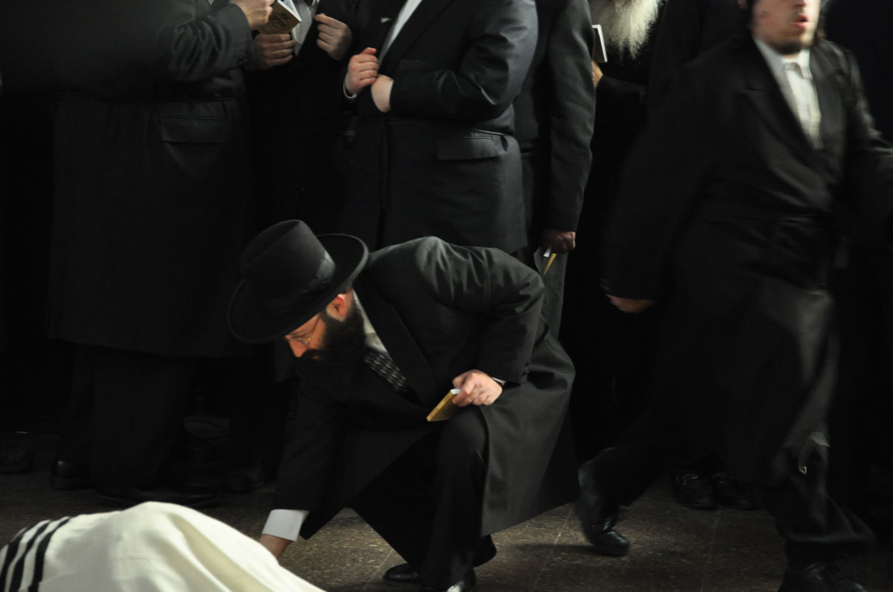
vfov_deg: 10.7
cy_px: 296
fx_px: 3158
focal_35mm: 128
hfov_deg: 16.1
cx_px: 446
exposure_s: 1/80
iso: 1600
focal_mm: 85
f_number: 5.6
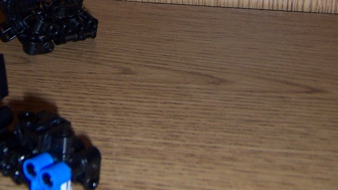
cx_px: 78
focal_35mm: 75
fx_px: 672
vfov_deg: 14.8
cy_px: -110
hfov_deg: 27.8
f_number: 2.8
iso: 80
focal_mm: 5.5
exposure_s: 1/60
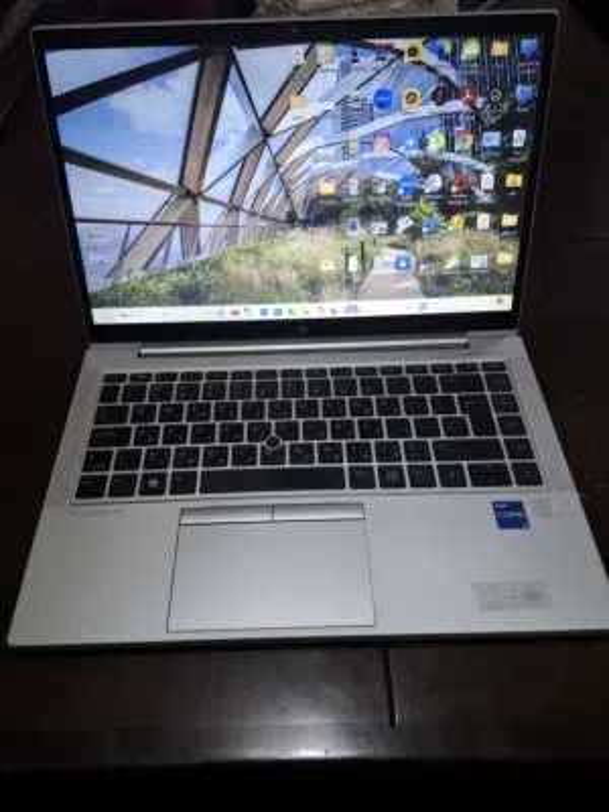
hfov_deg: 58.9
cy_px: 406
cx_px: 304
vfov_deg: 73.9
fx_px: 540
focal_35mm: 23
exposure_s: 1/50
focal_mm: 5.54
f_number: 1.8
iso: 320
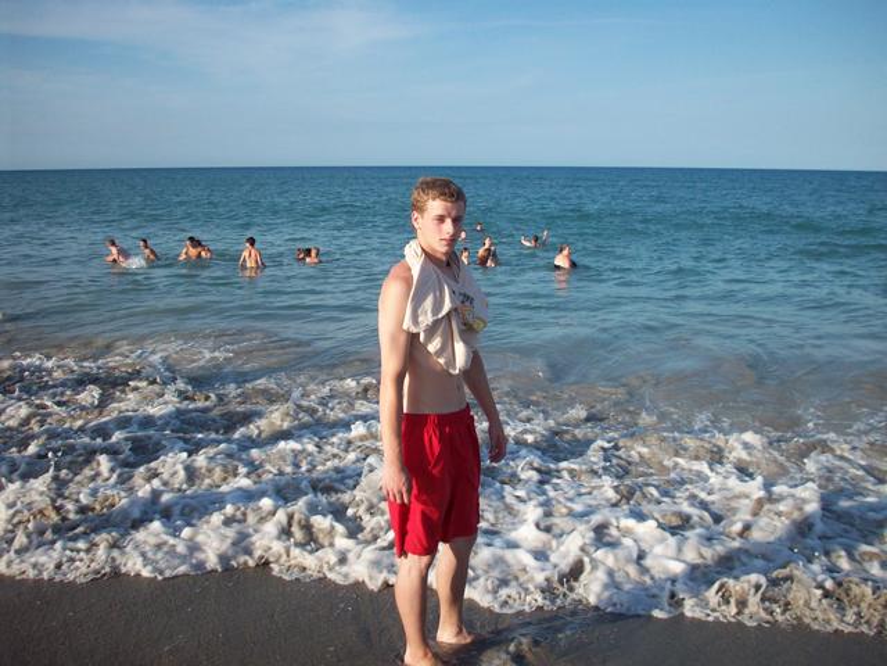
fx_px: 948
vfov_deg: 38.7
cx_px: 444
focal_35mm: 37
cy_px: 333
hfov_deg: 50.1
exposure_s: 1/327
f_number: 5.6
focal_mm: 6.2
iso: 80
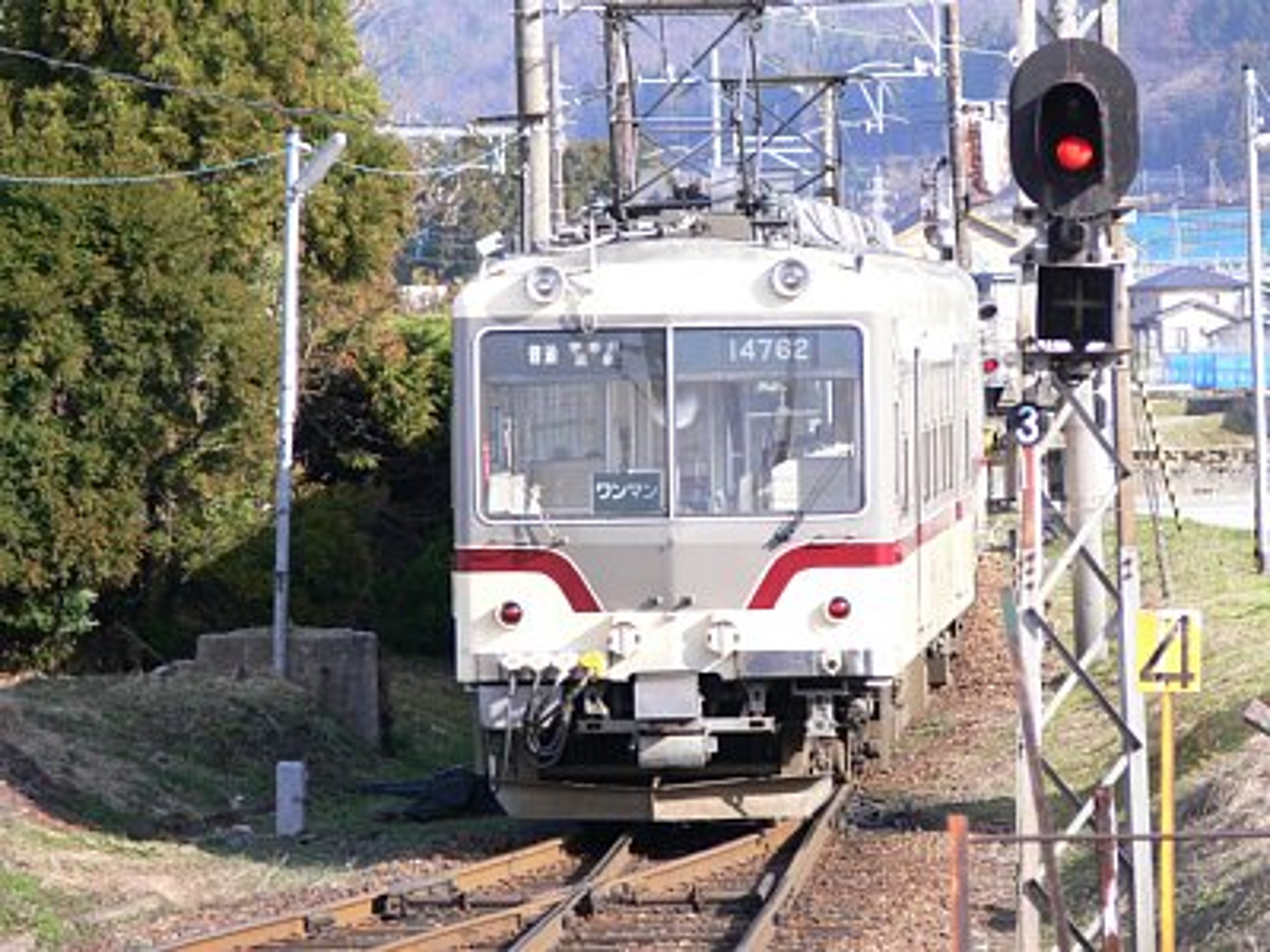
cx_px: 635
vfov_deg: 5.0
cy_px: 476
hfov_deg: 6.7
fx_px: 10896
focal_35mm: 297
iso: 100
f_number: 3.6
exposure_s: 1/400
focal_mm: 62.7
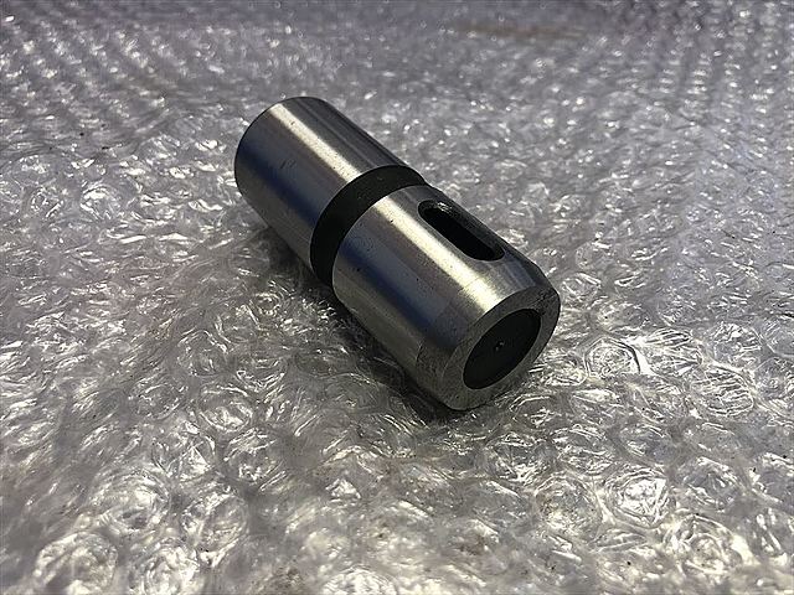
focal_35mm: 28
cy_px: 298
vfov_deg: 49.7
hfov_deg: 63.4
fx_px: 642
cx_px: 397
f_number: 1.8
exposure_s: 1/50
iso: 25
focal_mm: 3.99
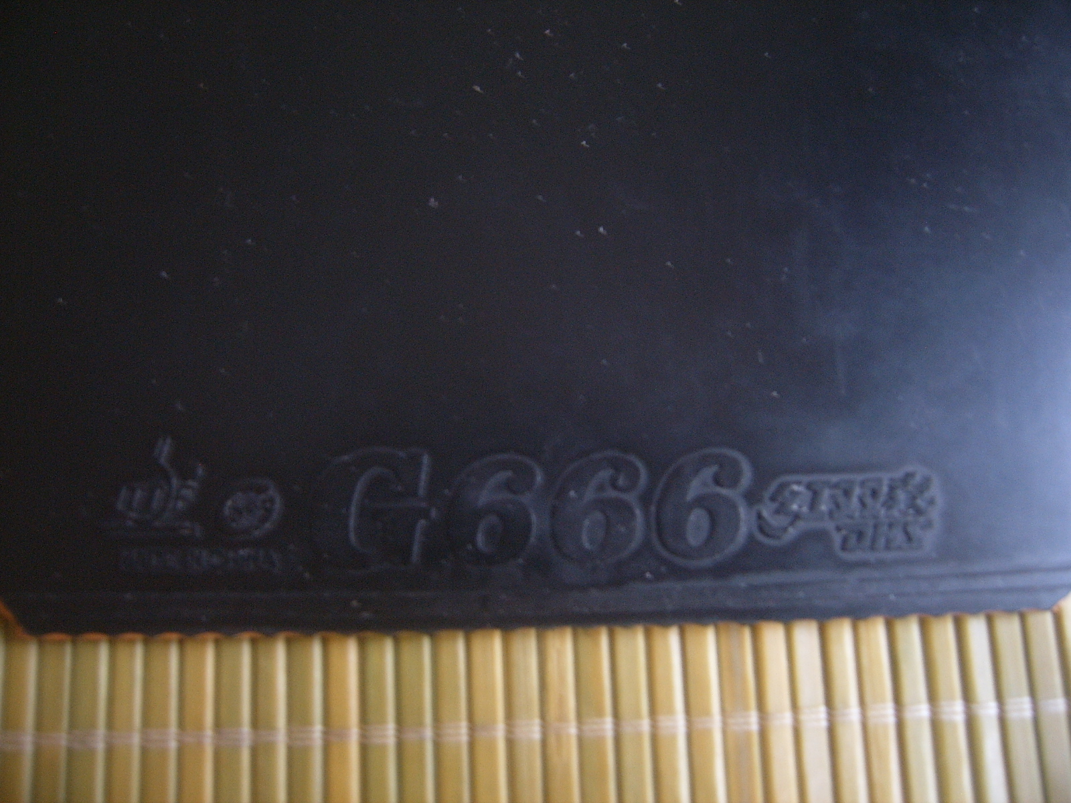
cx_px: 536
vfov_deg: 40.7
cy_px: 402
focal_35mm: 35
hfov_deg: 52.6
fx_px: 1083
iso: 100
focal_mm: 5.8
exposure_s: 1/6
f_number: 2.8
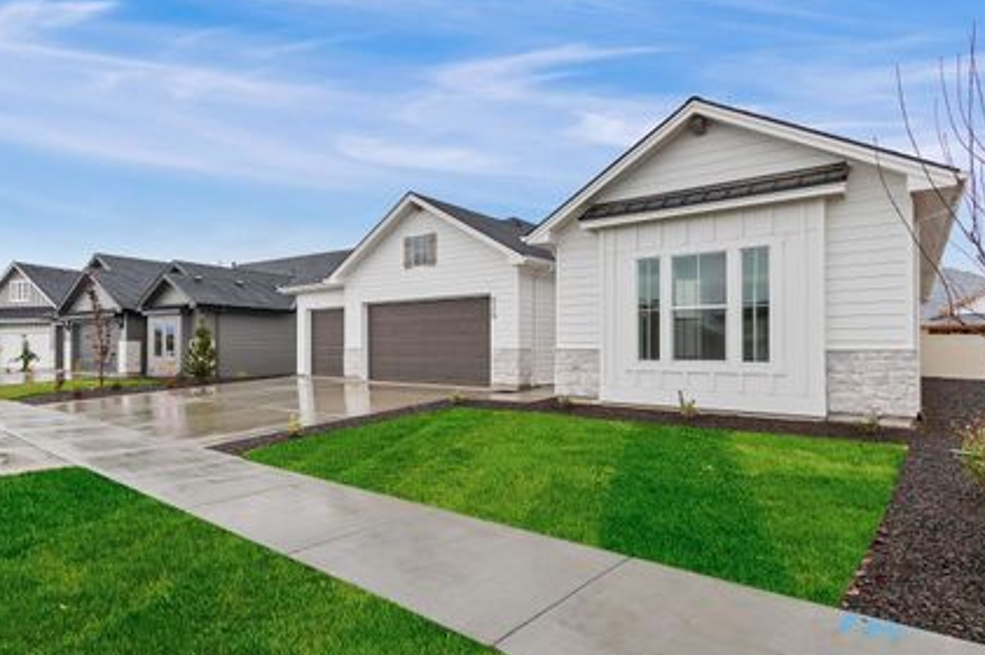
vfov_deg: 64.5
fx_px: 519
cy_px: 331
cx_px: 423
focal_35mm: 19
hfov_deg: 86.4
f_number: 11
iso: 320
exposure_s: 1/13
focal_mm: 11
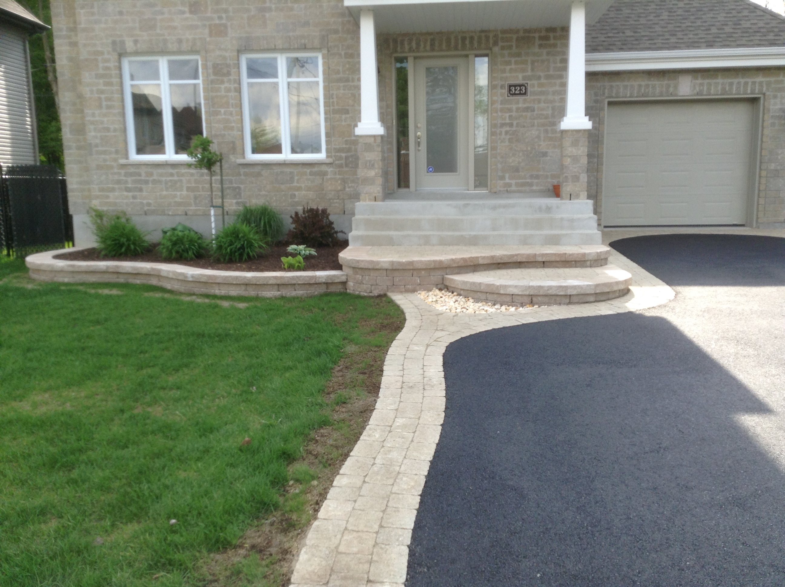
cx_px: 392
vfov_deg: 42.8
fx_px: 747
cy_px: 294
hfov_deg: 55.4
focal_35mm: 33
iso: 32
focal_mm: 3.3
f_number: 2.4
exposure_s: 1/364
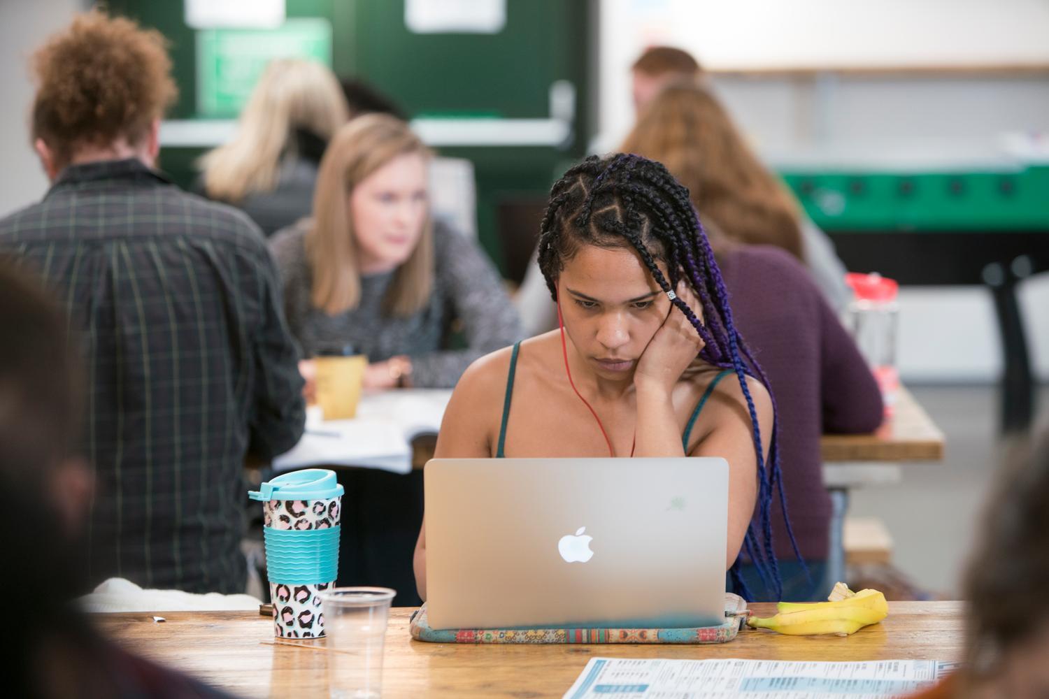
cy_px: 350
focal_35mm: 135
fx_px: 3933
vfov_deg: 10.2
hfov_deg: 15.2
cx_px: 524
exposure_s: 1/100
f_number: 3.5
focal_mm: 135
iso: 1600
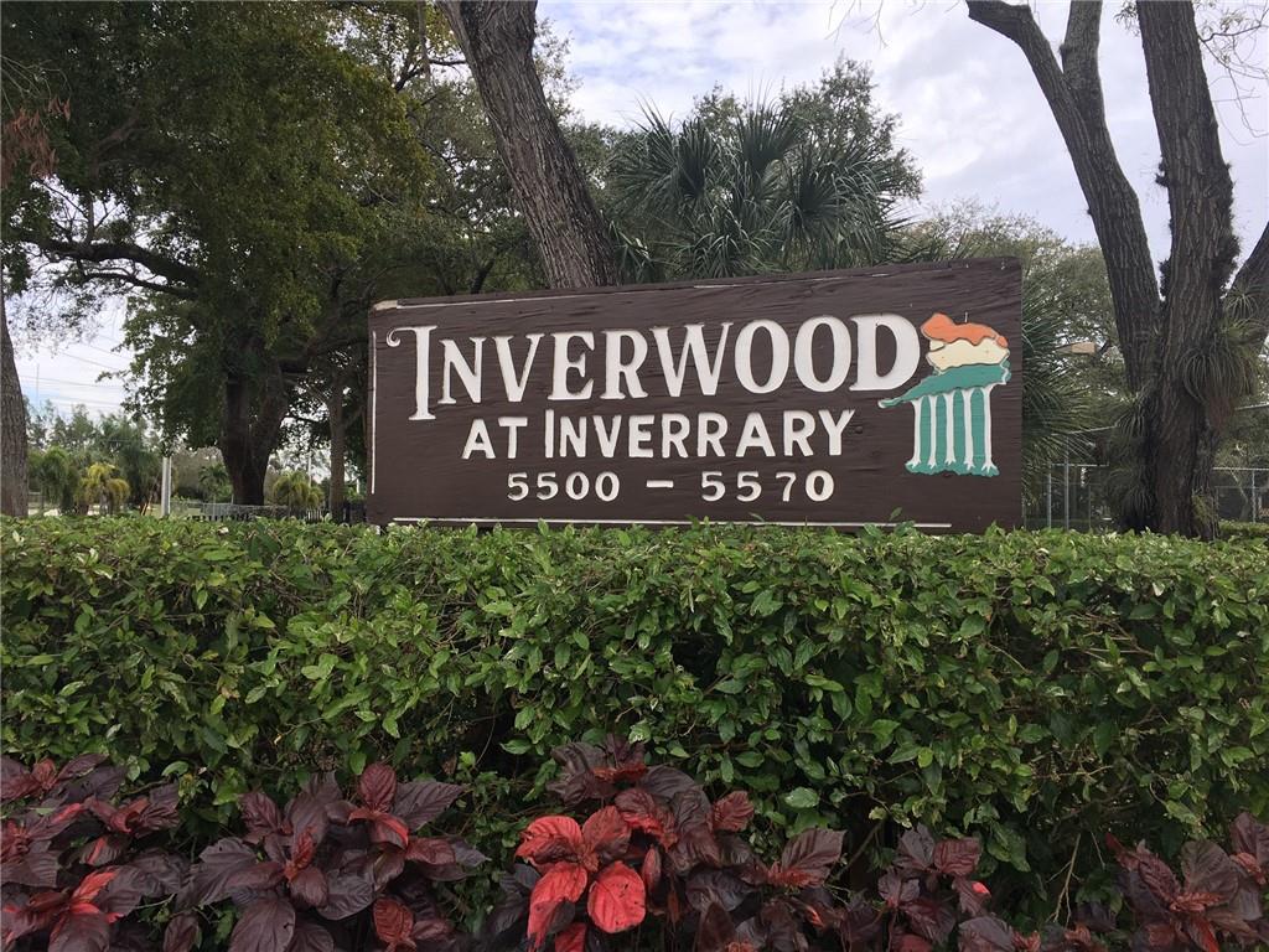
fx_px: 1063
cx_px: 634
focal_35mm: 29
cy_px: 476
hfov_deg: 61.7
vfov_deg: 48.2
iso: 25
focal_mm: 4.15
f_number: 2.2
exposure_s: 1/319
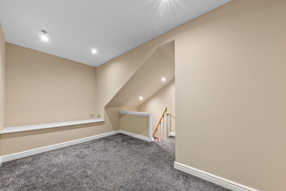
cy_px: 96
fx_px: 95
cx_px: 143
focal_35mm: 12
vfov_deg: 90.1
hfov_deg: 112.6
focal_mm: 12
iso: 800
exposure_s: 10
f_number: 16
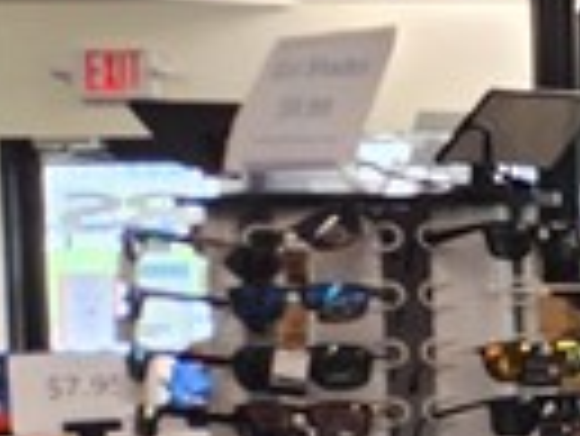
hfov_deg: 7.6
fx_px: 3052
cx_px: 2280
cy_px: 360
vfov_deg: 8.2
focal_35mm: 182
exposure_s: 1/55
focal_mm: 5.4
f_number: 1.8
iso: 25
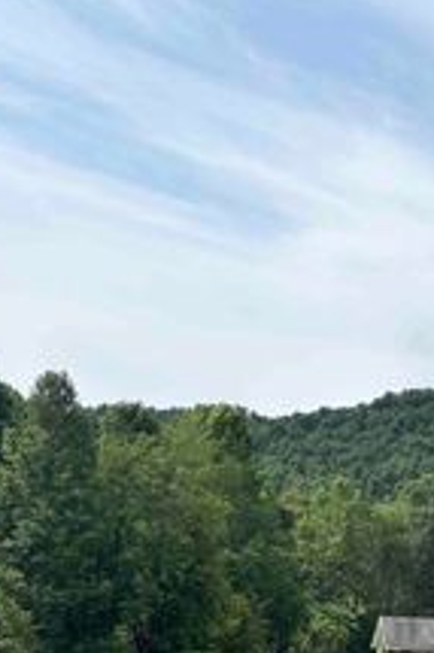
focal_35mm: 63
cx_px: 571
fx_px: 1141
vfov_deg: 30.8
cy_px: 554
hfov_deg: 19.7
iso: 50
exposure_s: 1/4425
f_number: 1.6
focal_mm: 5.96
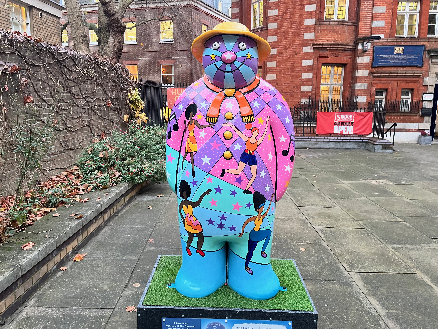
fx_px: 329
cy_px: 164
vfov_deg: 53.1
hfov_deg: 67.3
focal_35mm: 26
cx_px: 219
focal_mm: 5.1
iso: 400
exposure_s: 1/60
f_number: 1.6
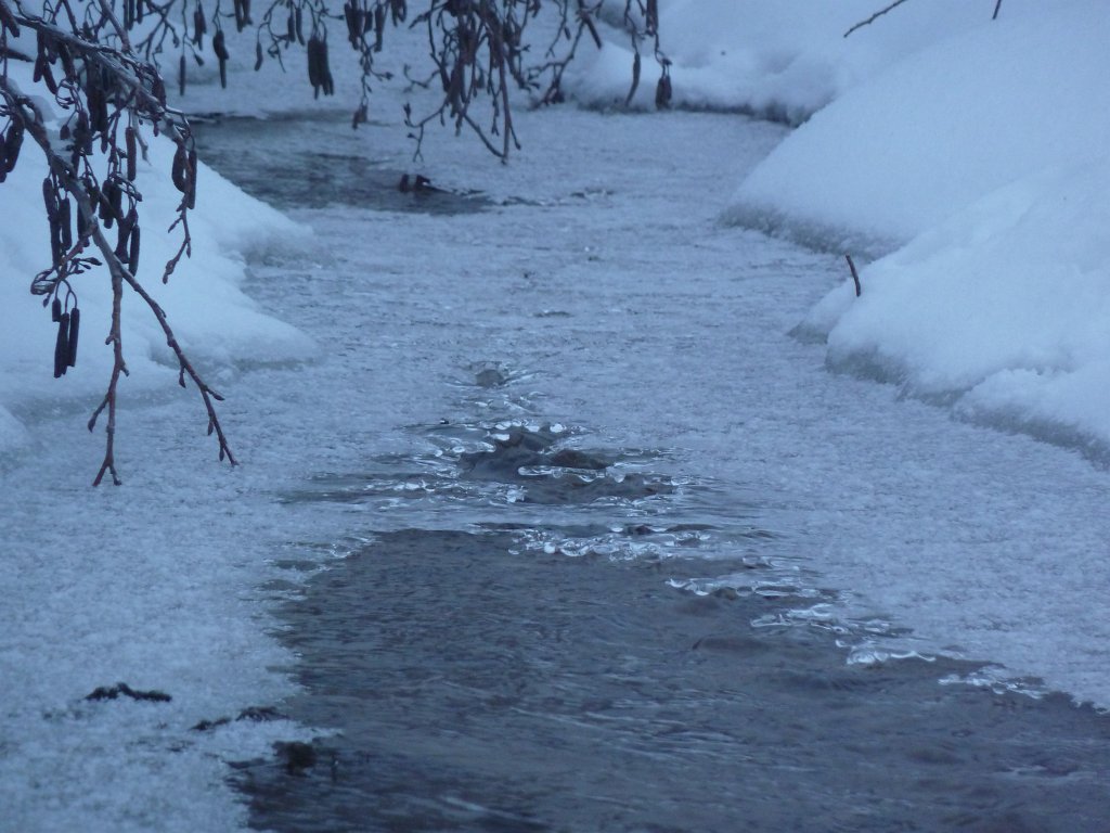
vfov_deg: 5.0
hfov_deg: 6.6
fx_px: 9620
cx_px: 555
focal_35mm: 300
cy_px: 416
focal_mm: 49.2
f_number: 4.9
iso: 320
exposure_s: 1/125
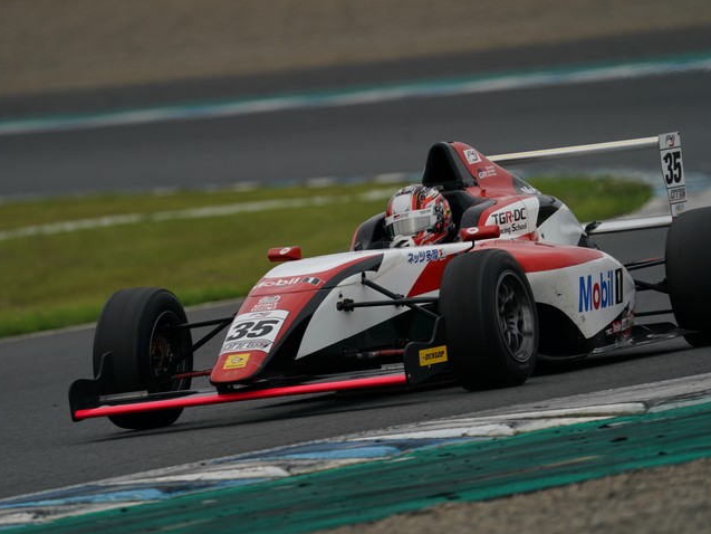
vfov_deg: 2.3
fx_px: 13394
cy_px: 267
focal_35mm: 652
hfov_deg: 3.0
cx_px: 337
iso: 200
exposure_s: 1/800
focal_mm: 600
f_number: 7.1
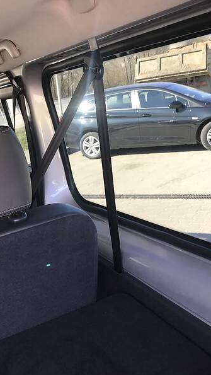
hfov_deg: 28.8
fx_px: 408
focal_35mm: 41
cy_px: 188
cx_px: 67
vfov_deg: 49.4
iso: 32
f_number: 1.8
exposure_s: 1/90
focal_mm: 4
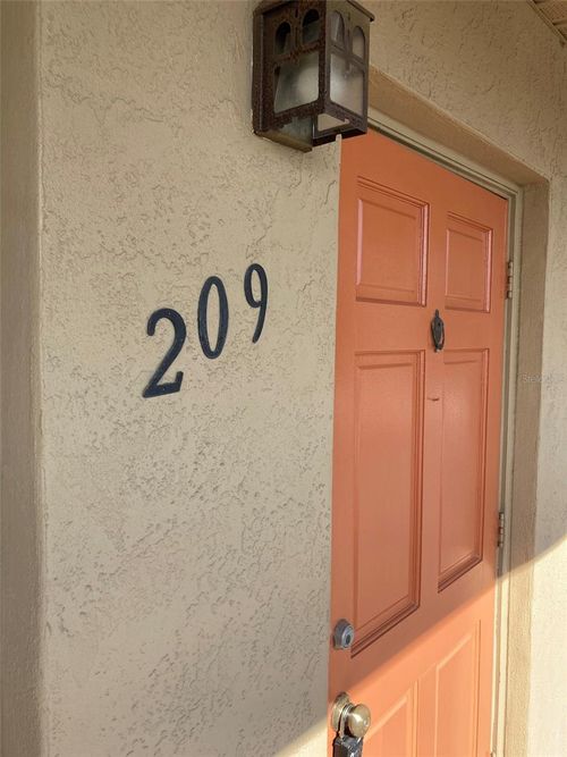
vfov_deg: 63.5
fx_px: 612
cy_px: 378
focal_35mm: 28
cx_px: 284
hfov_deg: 49.7
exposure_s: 1/552
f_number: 1.8
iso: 20
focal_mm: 3.99
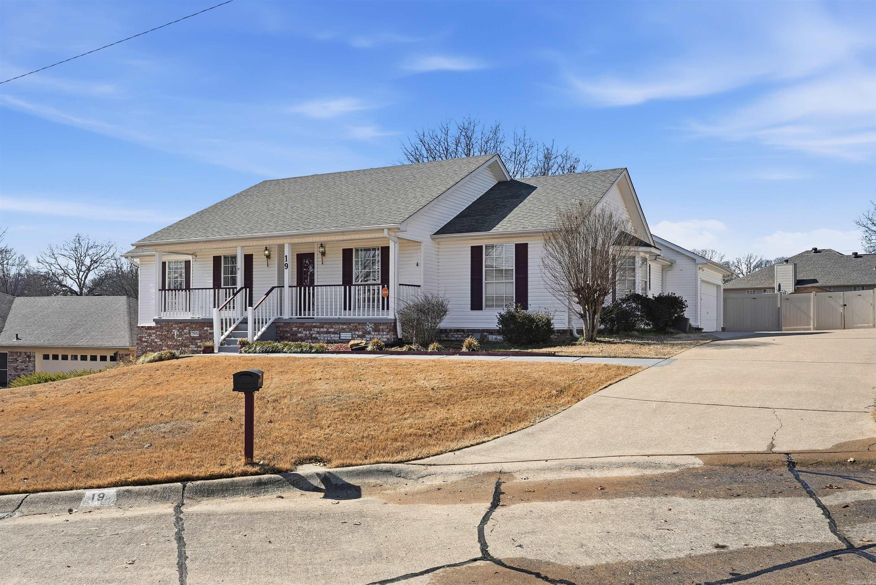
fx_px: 706
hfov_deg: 63.6
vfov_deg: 45.0
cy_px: 292
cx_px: 438
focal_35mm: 29
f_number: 9
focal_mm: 29
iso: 250
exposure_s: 1/800
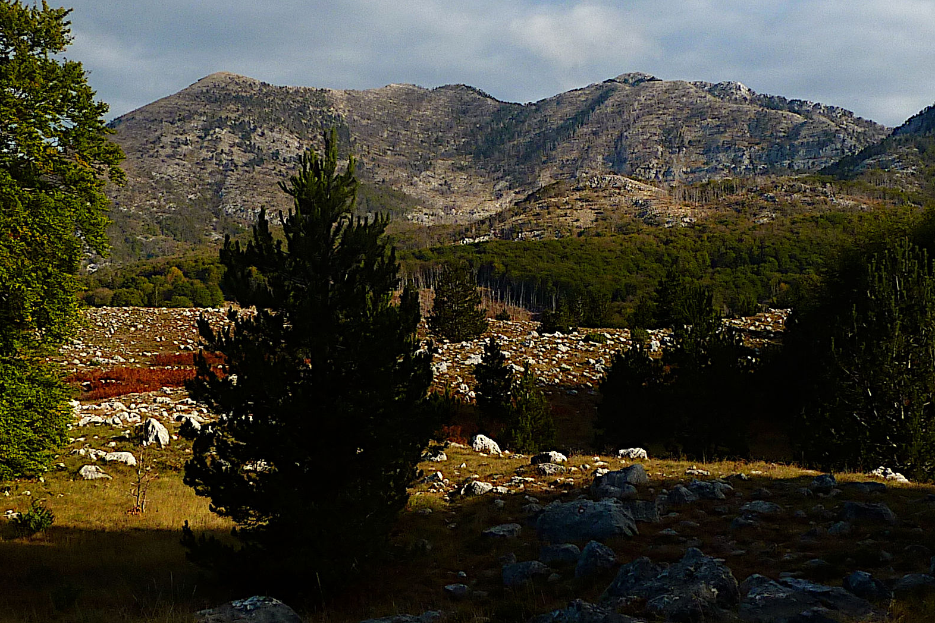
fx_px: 1402
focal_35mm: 54
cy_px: 304
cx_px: 460
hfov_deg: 36.9
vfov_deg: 25.1
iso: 80
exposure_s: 1/500
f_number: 5.6
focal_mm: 4.7
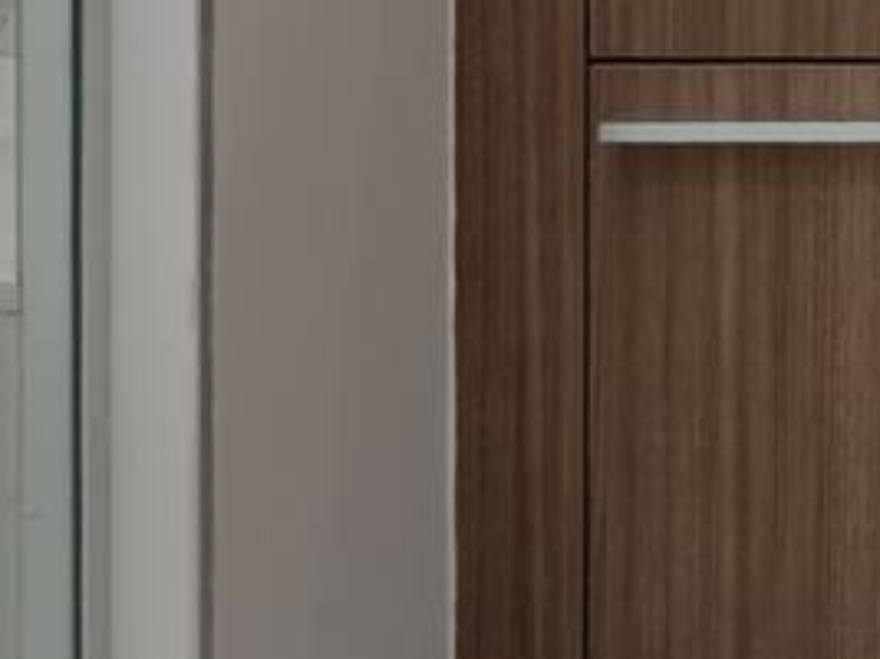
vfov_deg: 10.3
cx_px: 2195
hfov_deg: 12.5
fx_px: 2998
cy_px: -1097
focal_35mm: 118
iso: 200
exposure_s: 1/30
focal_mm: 16
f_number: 8
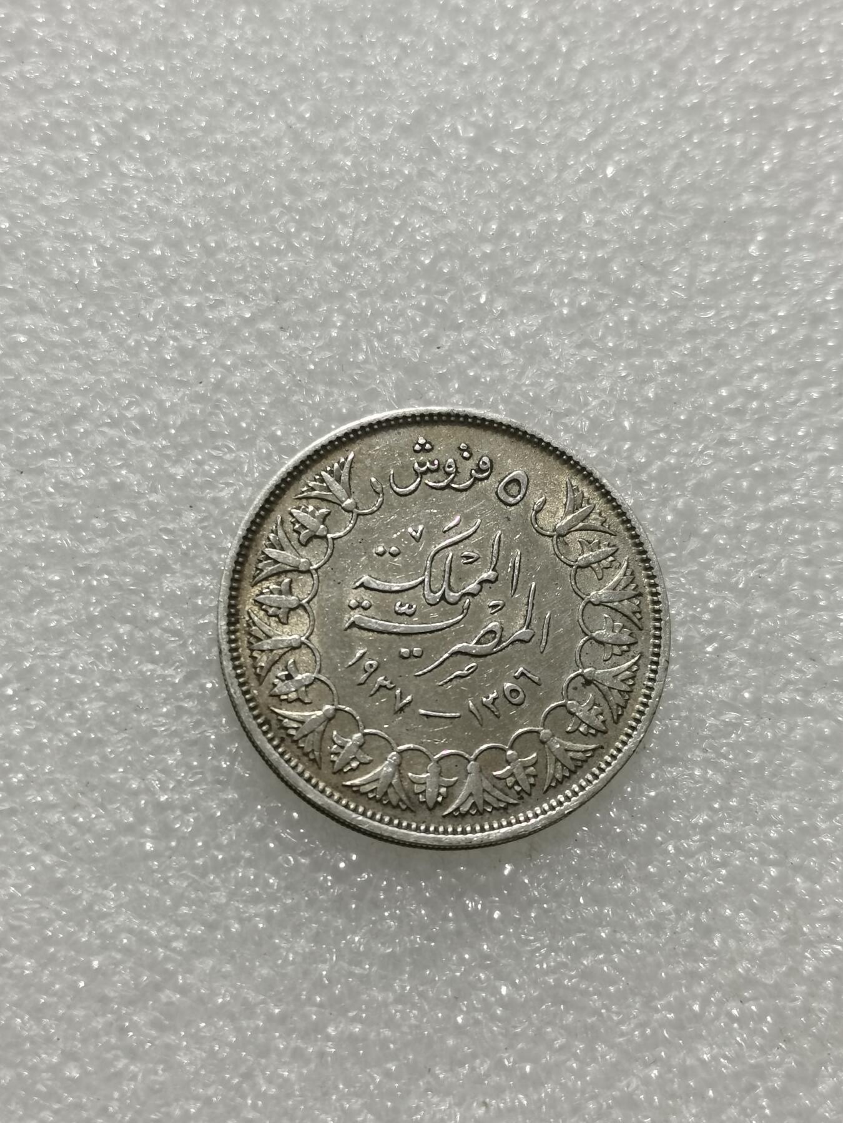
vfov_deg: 31.7
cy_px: 562
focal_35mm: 61
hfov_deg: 24.0
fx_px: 1981
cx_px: 422
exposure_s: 1/90
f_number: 1.8
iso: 64
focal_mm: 5.58
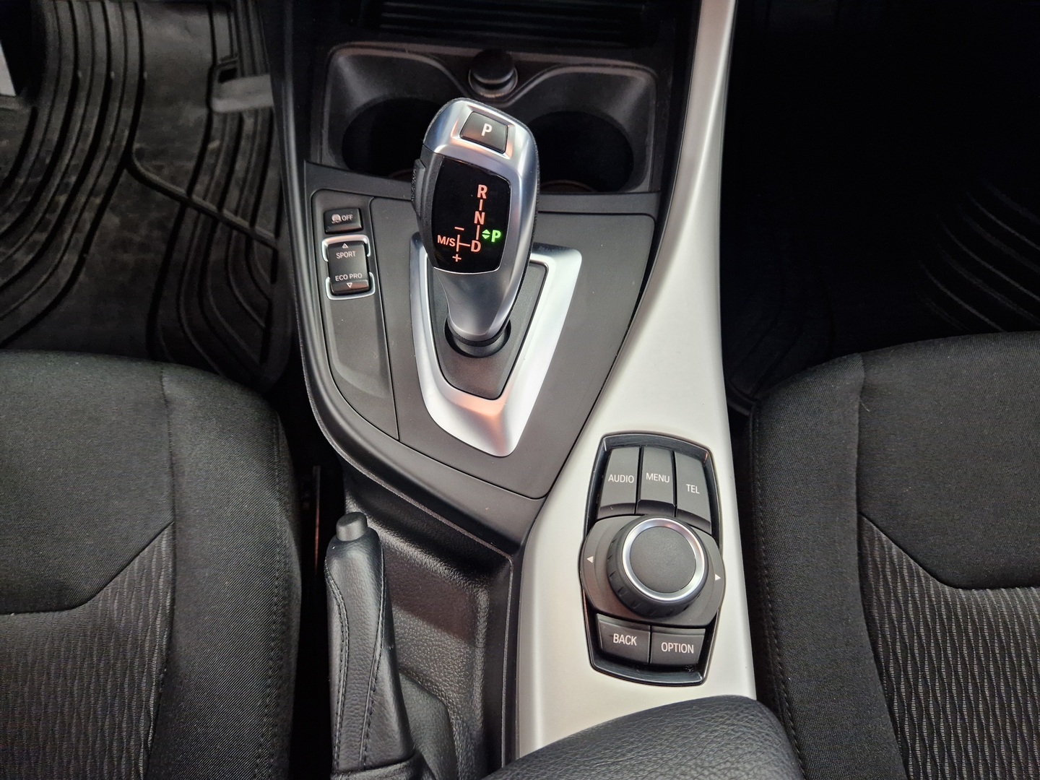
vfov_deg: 58.9
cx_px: 520
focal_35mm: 23
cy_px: 390
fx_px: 691
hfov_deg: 73.9
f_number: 1.8
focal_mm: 5.4
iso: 400
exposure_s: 1/80
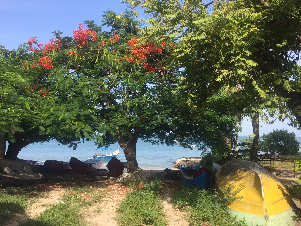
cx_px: 150
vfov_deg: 48.2
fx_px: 252
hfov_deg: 61.7
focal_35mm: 29
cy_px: 113
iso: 32
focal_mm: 4.15
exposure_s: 1/989
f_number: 2.2
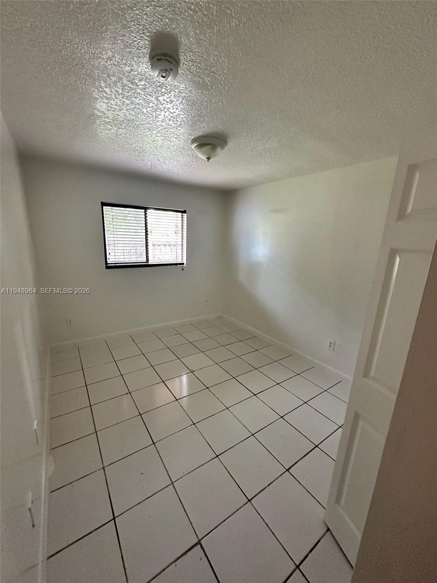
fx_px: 236
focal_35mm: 14
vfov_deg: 102.1
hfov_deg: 85.7
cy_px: 292
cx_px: 218
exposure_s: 1/60
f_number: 2.2
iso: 320
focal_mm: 2.22
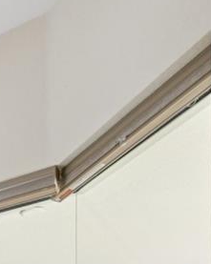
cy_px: 467
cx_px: -289
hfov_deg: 14.1
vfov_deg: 19.3
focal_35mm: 76
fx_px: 594
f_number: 8
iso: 400
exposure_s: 1/100
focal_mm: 14
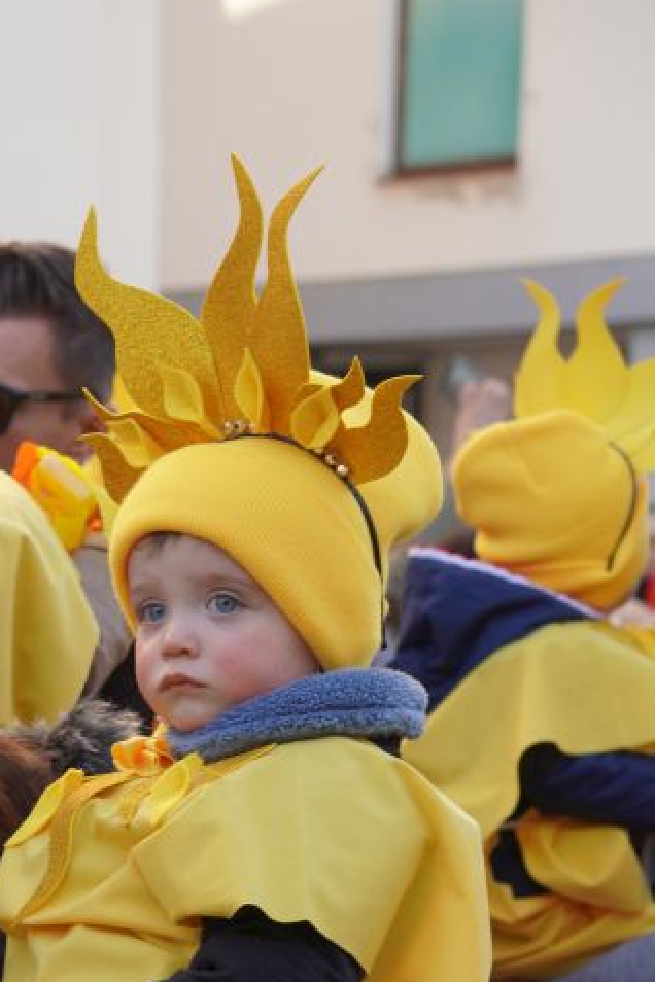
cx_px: -4
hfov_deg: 9.7
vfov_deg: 14.5
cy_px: 908
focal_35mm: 140
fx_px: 3830
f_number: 4
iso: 160
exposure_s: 1/200
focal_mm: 45.1
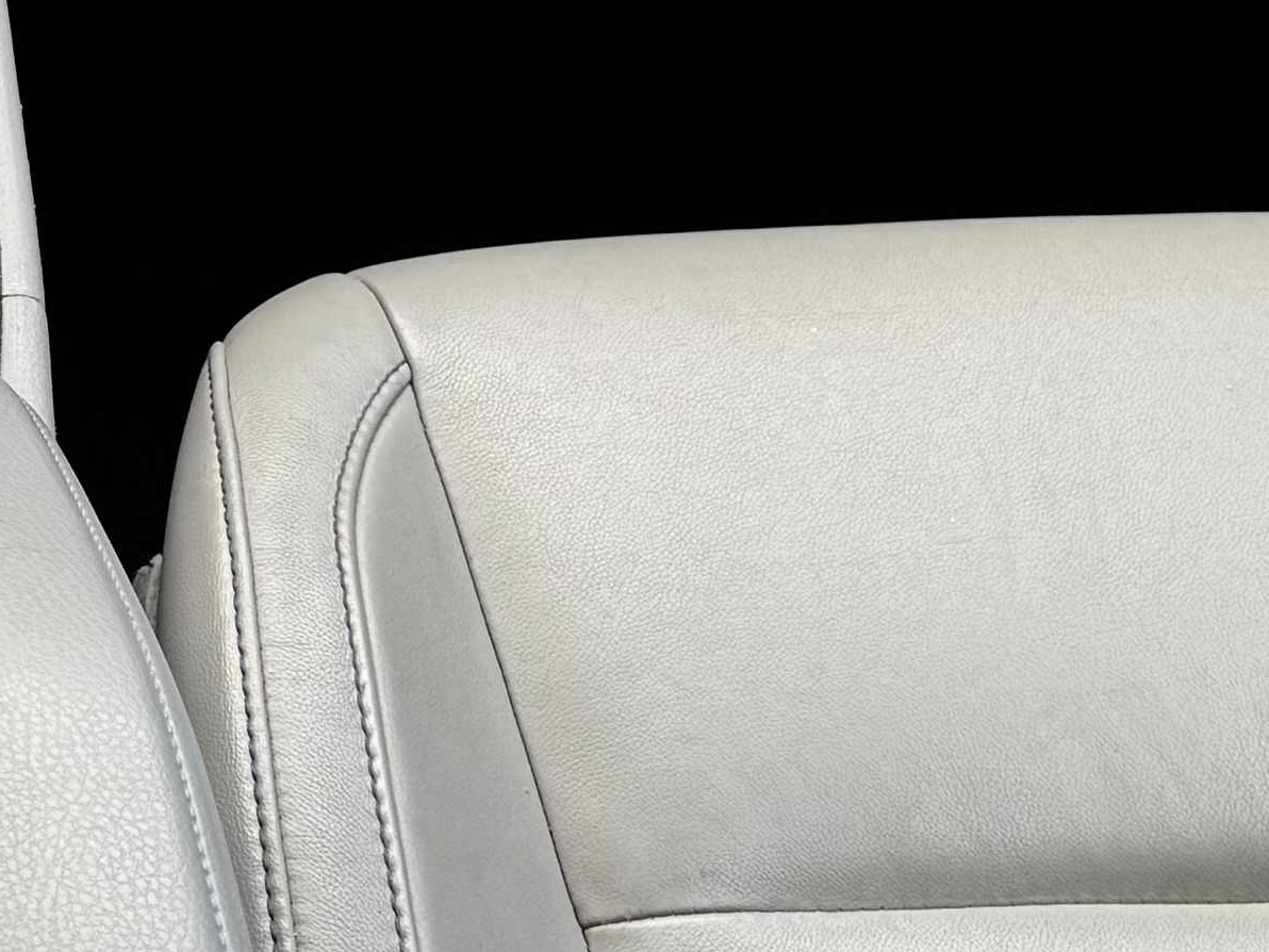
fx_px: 4216
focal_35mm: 115
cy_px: -330
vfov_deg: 12.4
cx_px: -637
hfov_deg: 15.7
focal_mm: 6.76
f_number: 1.78
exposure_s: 1/121
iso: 80
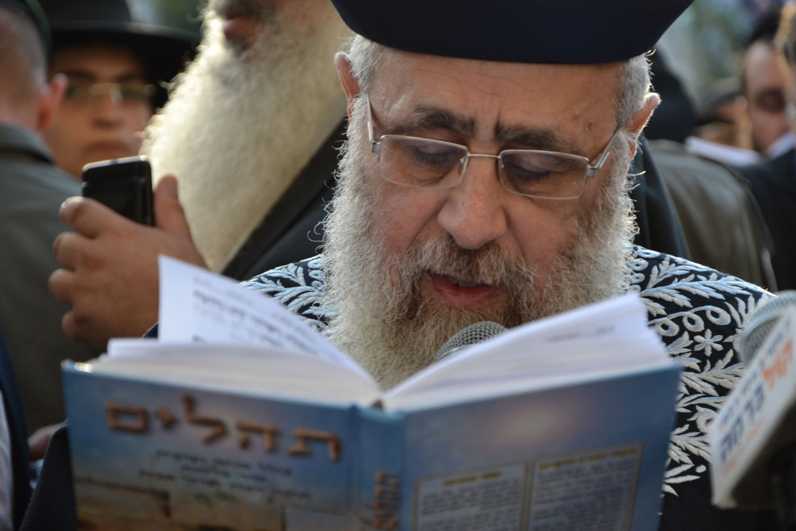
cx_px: 398
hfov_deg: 13.0
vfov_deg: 8.7
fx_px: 3482
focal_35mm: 158
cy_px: 266
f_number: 5.6
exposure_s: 1/125
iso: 320
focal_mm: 105
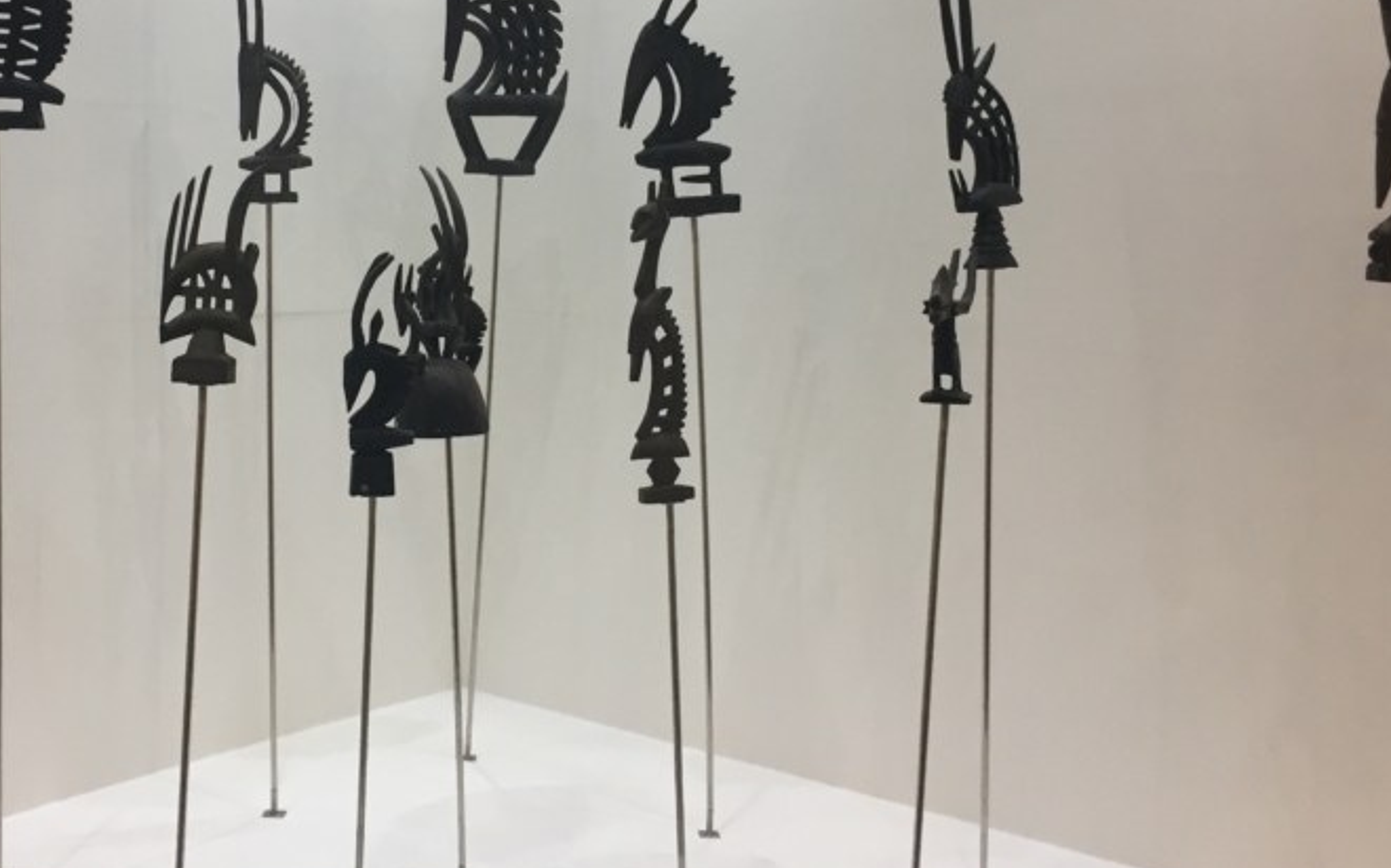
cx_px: 478
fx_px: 1819
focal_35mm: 48
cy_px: 226
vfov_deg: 26.5
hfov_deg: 41.4
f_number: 2.2
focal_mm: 4.15
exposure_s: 1/33
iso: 40
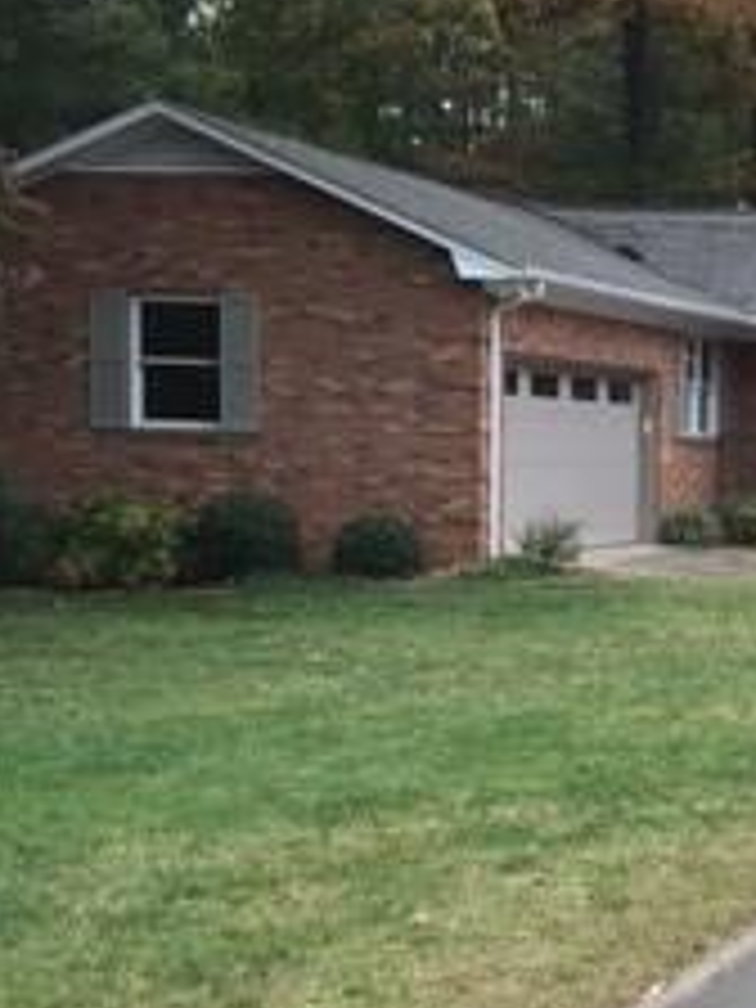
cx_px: 918
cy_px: 648
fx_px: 2417
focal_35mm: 83
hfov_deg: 17.0
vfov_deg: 23.5
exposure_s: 1/120
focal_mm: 4.15
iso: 25
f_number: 2.2
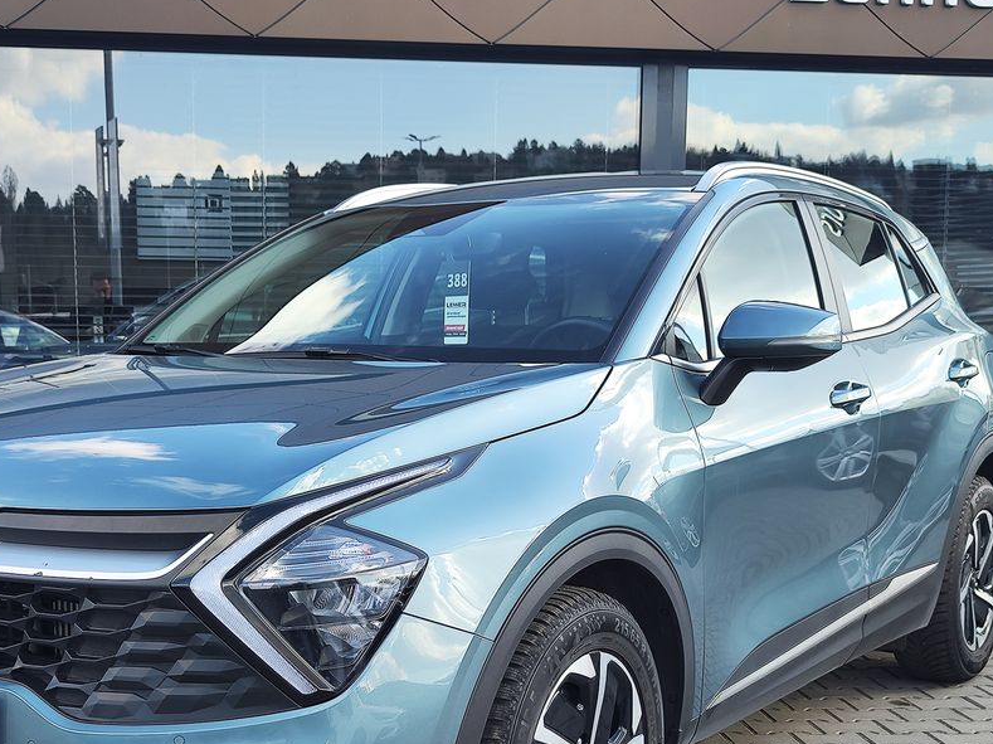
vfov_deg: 39.7
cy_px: 549
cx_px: 395
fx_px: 1004
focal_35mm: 35
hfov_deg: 52.3
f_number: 1.69
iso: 50
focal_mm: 7.01
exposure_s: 1/182
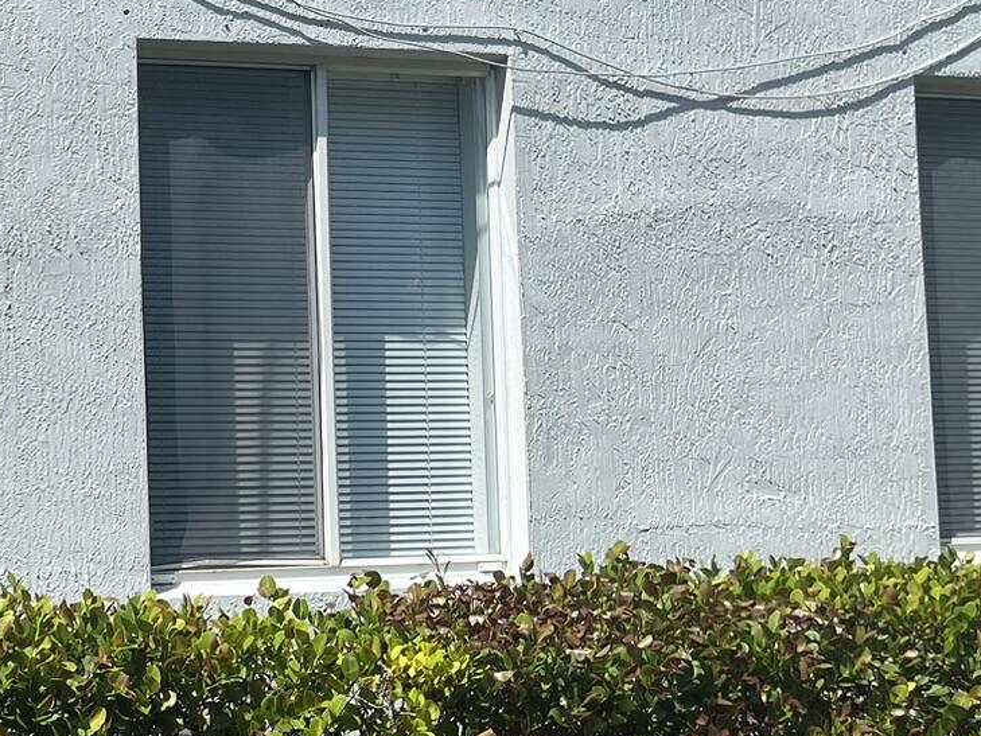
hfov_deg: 24.2
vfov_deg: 20.0
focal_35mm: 73
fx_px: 2069
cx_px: -203
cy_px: 186
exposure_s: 1/3049
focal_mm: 5.1
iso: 50
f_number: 1.6
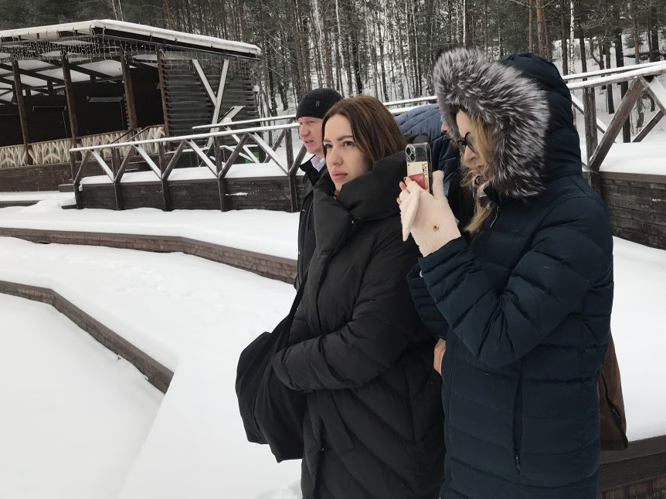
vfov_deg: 36.8
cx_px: 435
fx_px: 750
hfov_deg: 47.2
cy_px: 236
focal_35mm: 39
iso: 20
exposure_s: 1/378
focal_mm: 3.99
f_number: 1.8
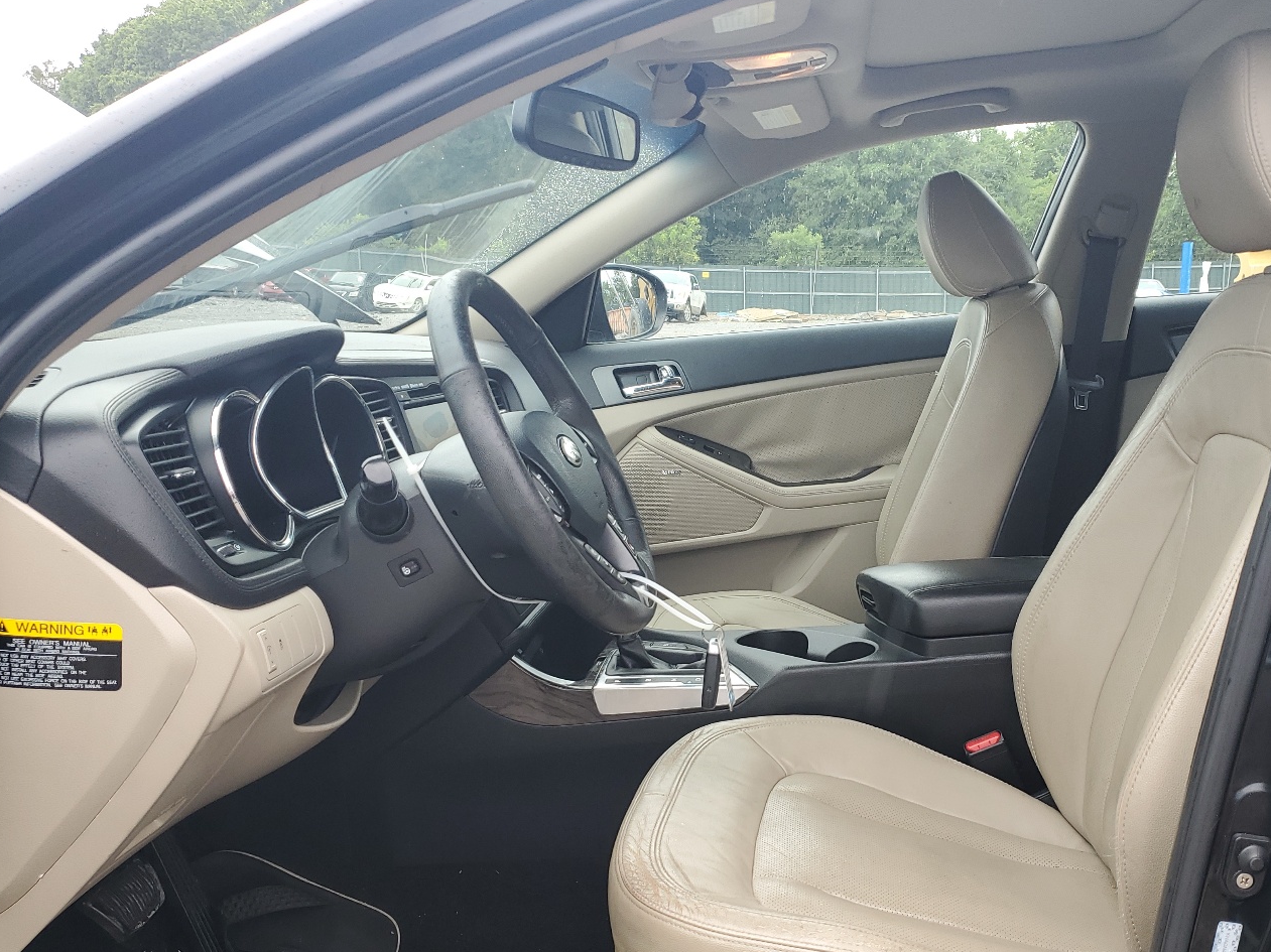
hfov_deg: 54.9
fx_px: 1211
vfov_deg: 42.6
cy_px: 591
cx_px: 777
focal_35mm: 33
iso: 50
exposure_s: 1/238
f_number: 1.5
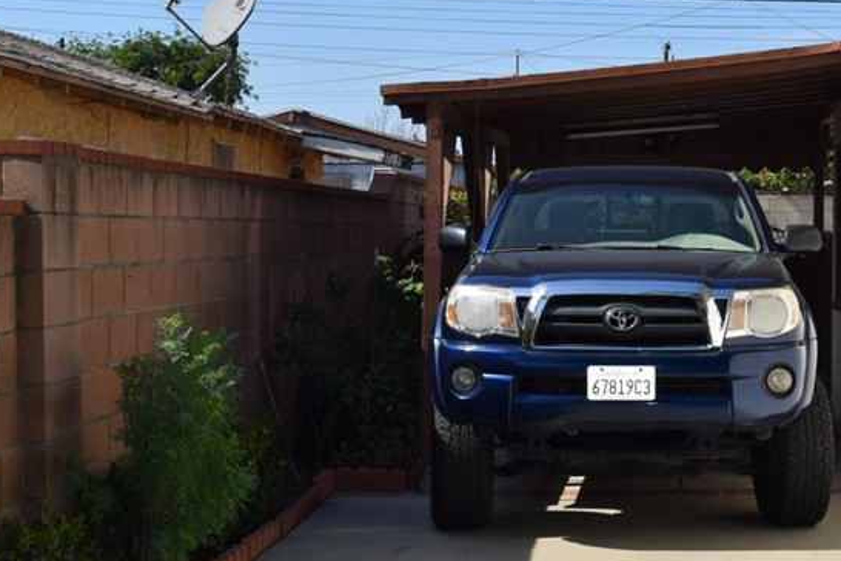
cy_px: 286
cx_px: 695
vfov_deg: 18.0
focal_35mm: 76
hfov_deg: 26.1
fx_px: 1774
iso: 100
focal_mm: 27
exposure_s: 1/200
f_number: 11
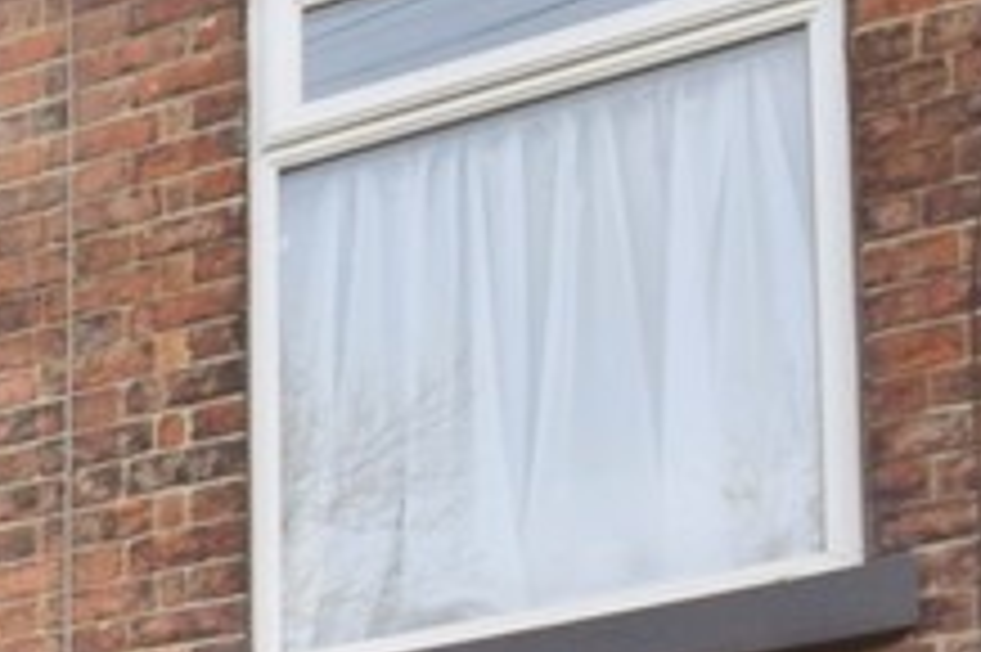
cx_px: -792
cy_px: 1063
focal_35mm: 81
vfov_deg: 15.2
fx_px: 2210
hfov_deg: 19.0
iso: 400
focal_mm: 11.5
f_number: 7.1
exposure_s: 1/200
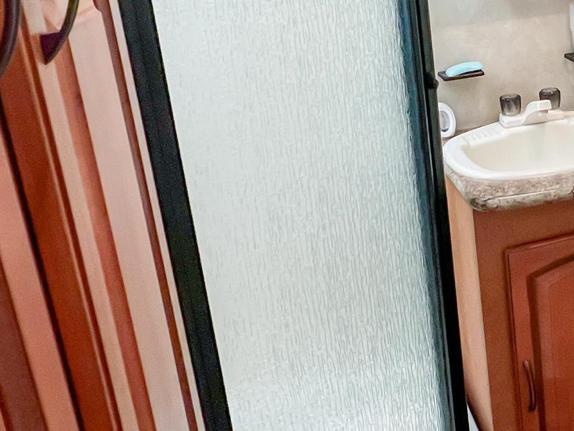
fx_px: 680
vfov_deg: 33.9
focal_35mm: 41
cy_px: 73
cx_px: 558
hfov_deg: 40.7
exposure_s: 1/60
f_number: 1.8
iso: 250
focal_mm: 1.57
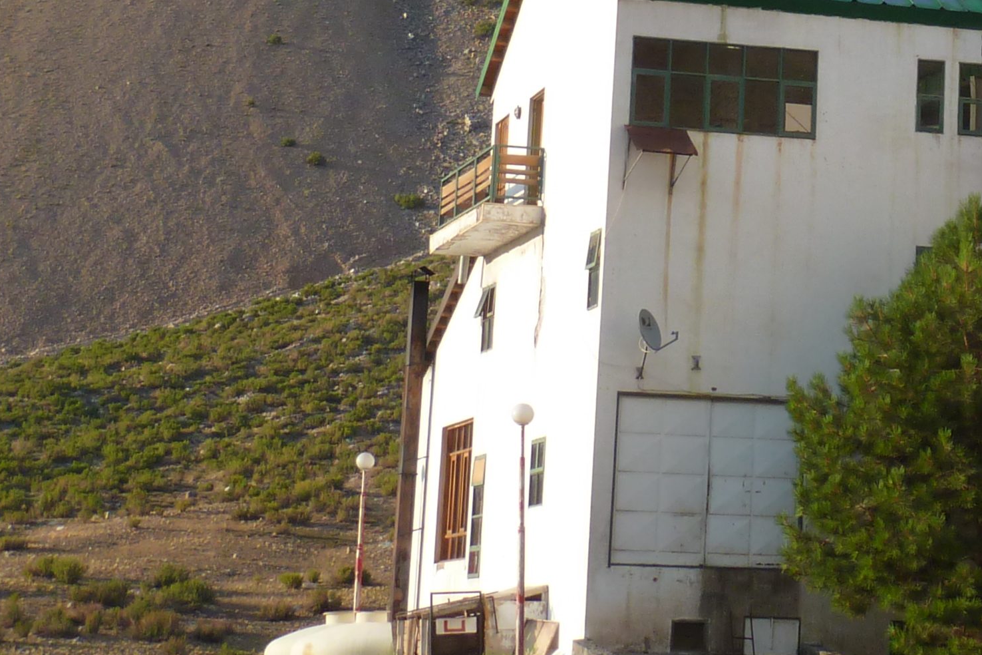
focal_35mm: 124
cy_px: -269
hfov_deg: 16.2
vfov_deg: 10.7
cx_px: 994
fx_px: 3382
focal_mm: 7.3
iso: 80
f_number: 3.7
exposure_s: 1/200
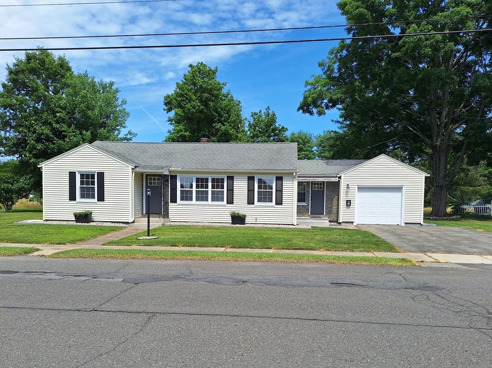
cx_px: 246
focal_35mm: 23
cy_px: 184
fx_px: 327
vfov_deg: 58.8
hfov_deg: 74.0
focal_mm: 5.54
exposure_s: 1/2237
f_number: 1.8
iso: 40
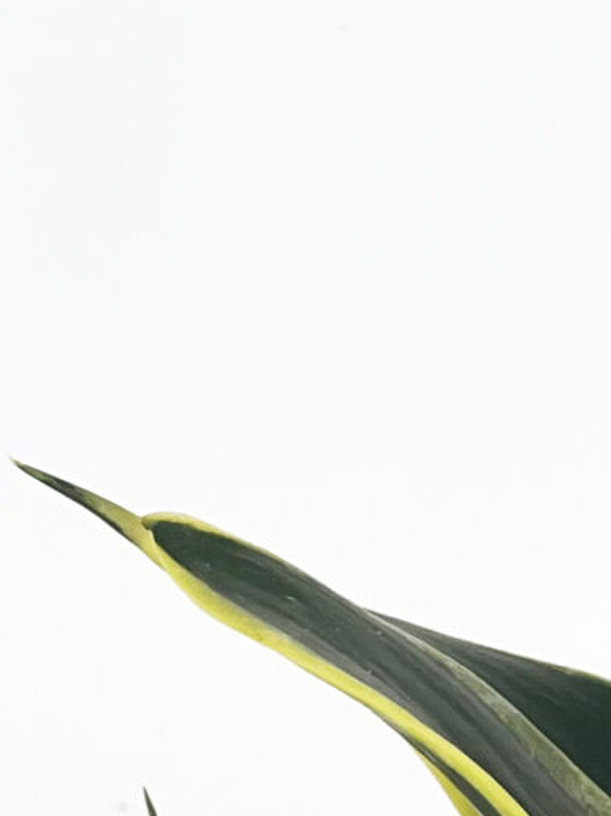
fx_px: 7487
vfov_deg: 6.1
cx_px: 943
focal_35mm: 318
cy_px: 1436
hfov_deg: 4.6
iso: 20
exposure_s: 1/194
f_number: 2.2
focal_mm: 7.5
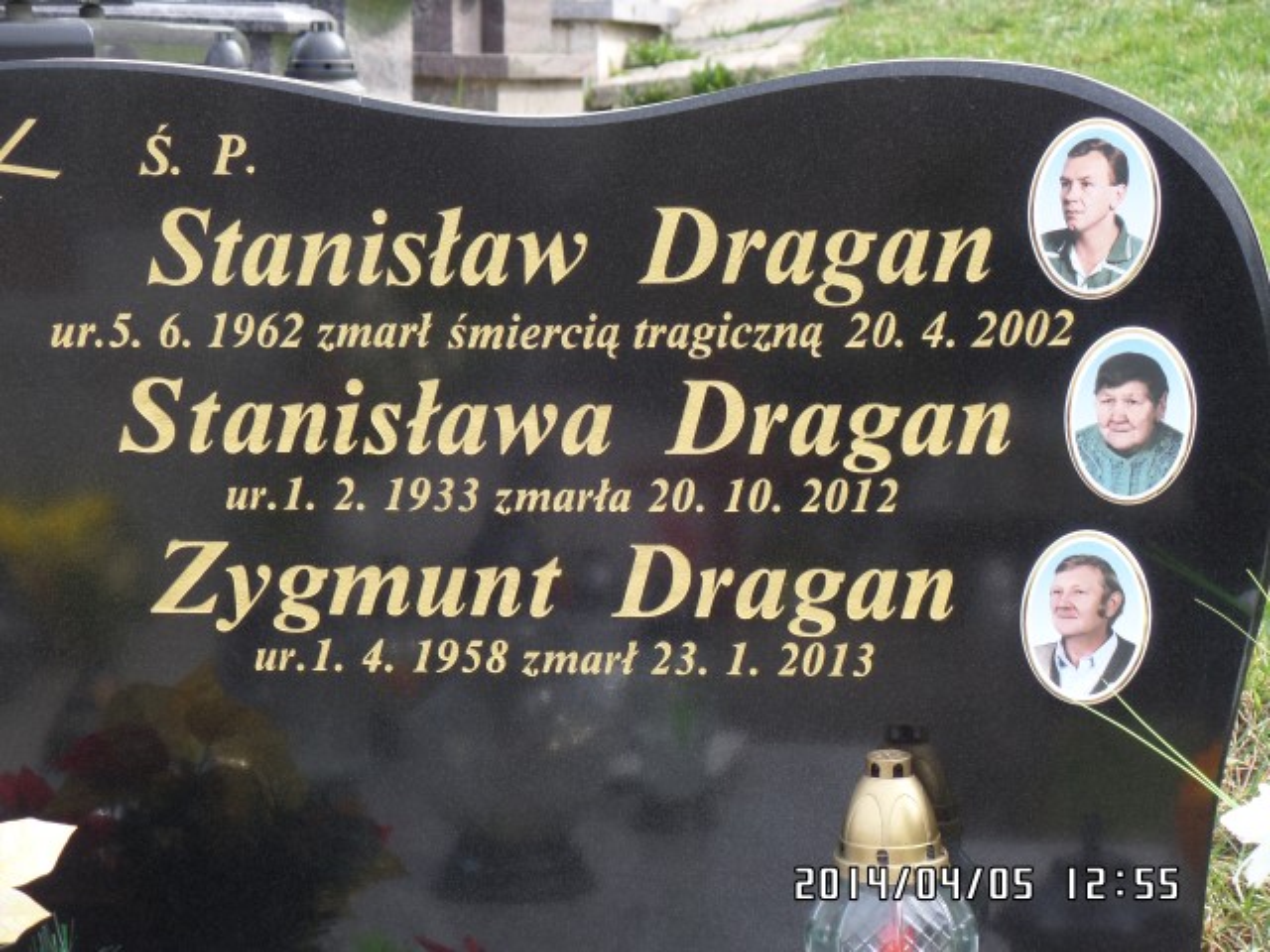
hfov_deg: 17.3
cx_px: 635
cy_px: 476
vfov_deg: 13.0
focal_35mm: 114
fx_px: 4182
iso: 100
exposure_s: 1/180
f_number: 4
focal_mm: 20.3
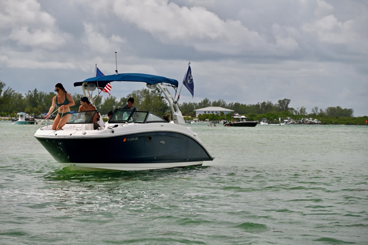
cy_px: 122
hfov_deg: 15.8
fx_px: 1329
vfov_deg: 10.5
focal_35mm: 130
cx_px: 184
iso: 100
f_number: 6.3
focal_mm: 130
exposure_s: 1/320
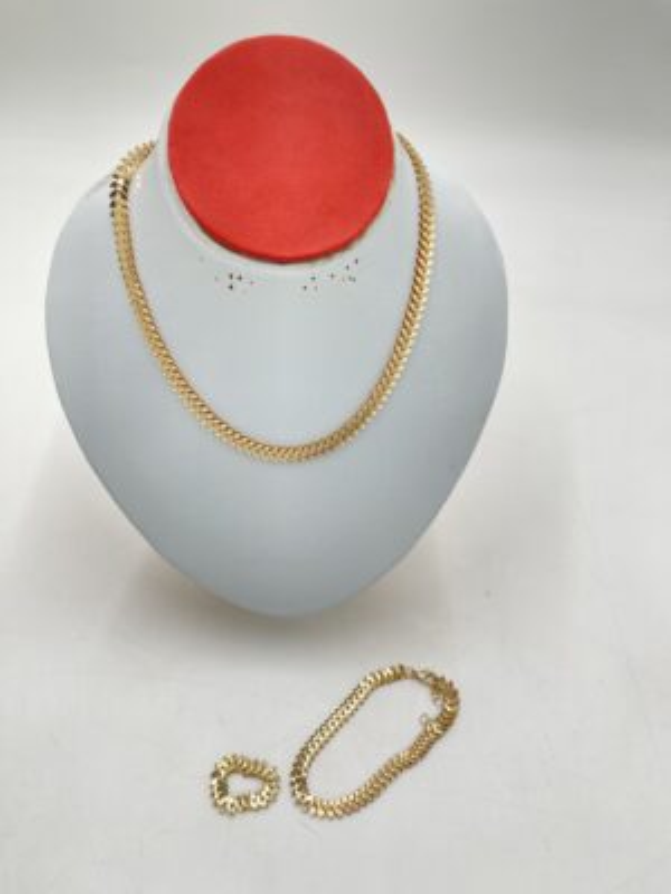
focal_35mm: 25
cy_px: 447
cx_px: 336
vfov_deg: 69.4
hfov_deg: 54.9
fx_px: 646
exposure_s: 1/121
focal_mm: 5.1
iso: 40
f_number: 1.6
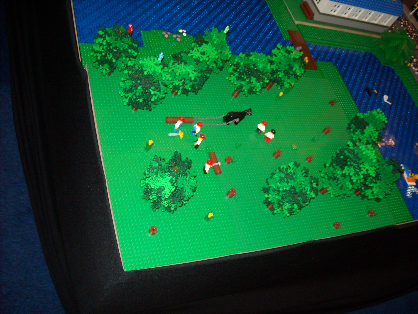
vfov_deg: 40.7
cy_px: 157
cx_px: 209
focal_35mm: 35
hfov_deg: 52.6
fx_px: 423
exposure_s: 1/60
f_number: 2.8
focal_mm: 5.7
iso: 200
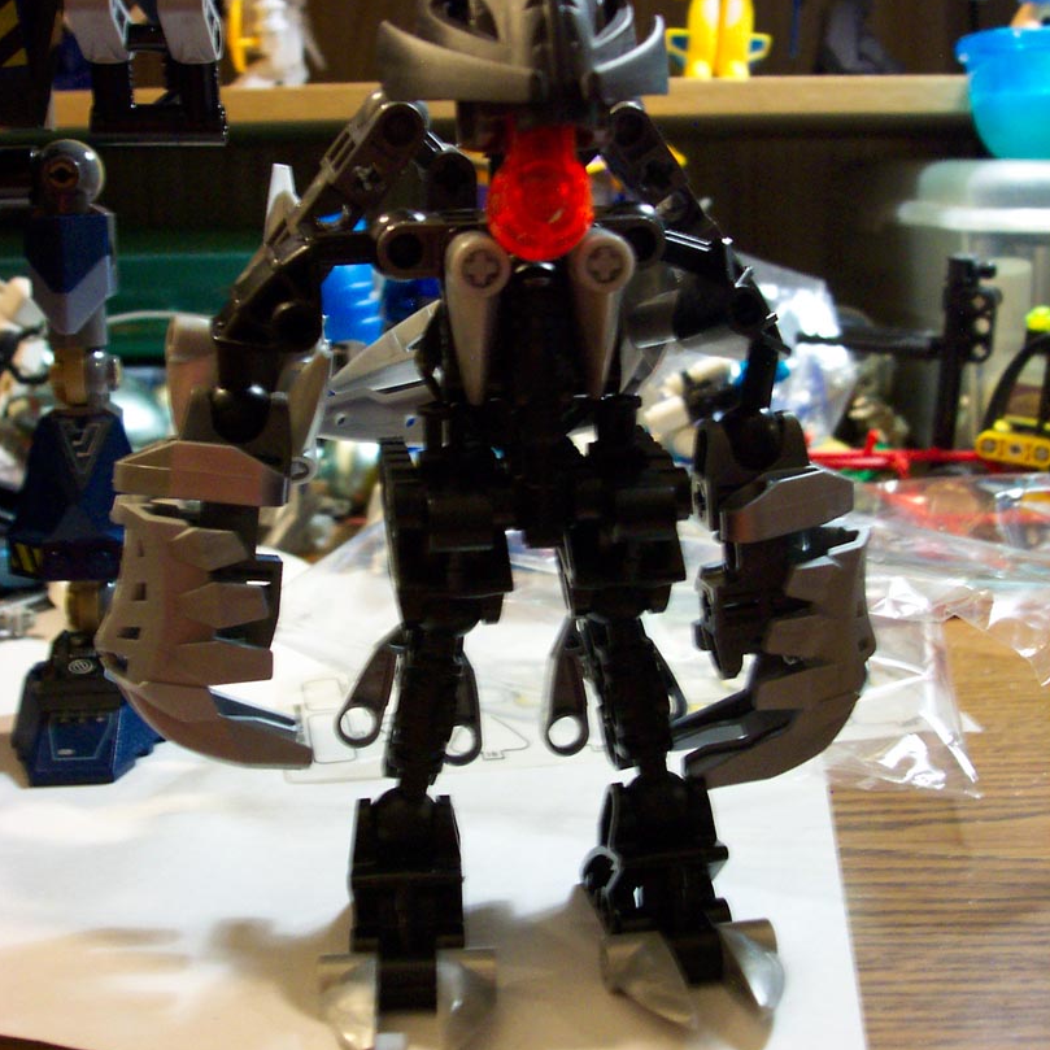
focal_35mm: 45
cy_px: 479
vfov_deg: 37.5
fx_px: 1544
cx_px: 522
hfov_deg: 37.6
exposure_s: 1/8
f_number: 2.8
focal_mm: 7.5
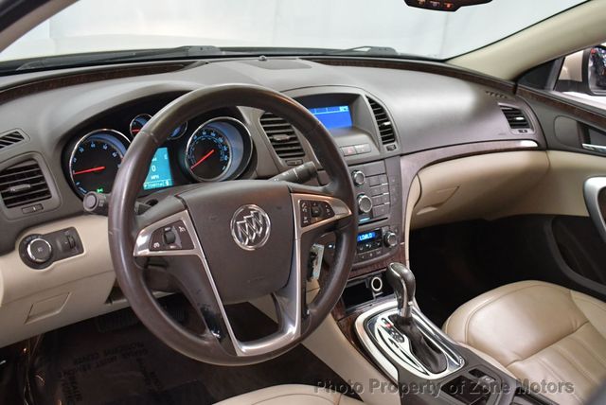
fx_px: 607
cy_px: 202
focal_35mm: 36
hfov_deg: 53.1
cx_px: 303
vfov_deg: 36.9
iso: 3200
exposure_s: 1/125
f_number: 3.5
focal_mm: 18
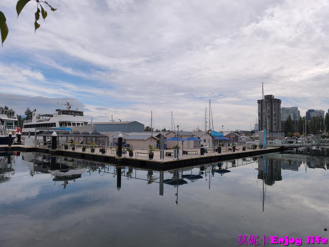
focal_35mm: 23
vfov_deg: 58.9
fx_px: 219
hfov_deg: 73.9
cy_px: 124
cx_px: 164
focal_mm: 6.57
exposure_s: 1/2421
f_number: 1.6
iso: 50
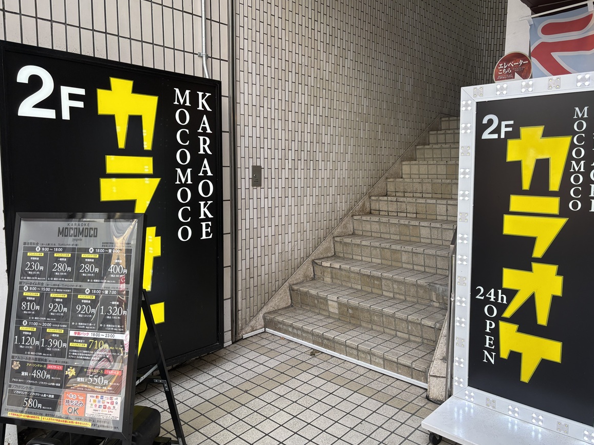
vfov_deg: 51.4
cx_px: 308
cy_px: 218
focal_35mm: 27
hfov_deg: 65.3
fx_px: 463
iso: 40
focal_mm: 5.96
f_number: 1.6
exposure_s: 1/306
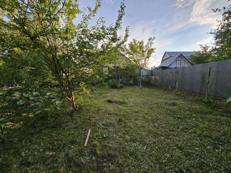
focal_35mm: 13
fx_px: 87
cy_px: 86
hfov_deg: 106.2
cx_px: 116
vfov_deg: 89.9
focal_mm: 2.2
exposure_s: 1/775
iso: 50
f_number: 2.2
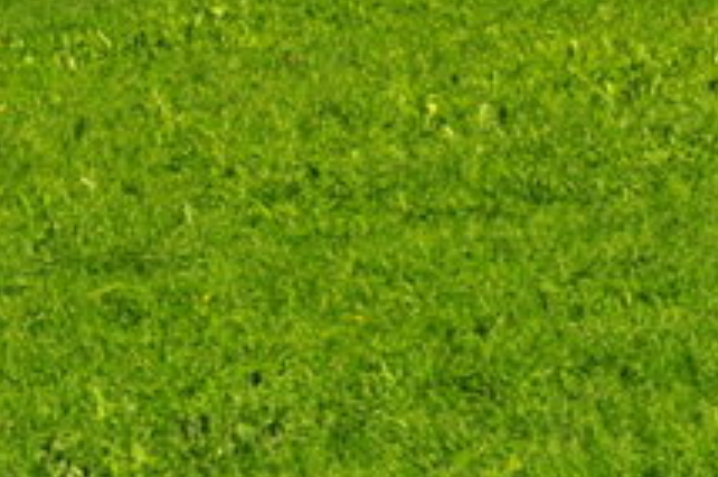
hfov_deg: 3.4
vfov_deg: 2.3
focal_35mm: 590
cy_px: -764
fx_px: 11749
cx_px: -1158
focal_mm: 70
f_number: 8
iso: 640
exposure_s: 1/640
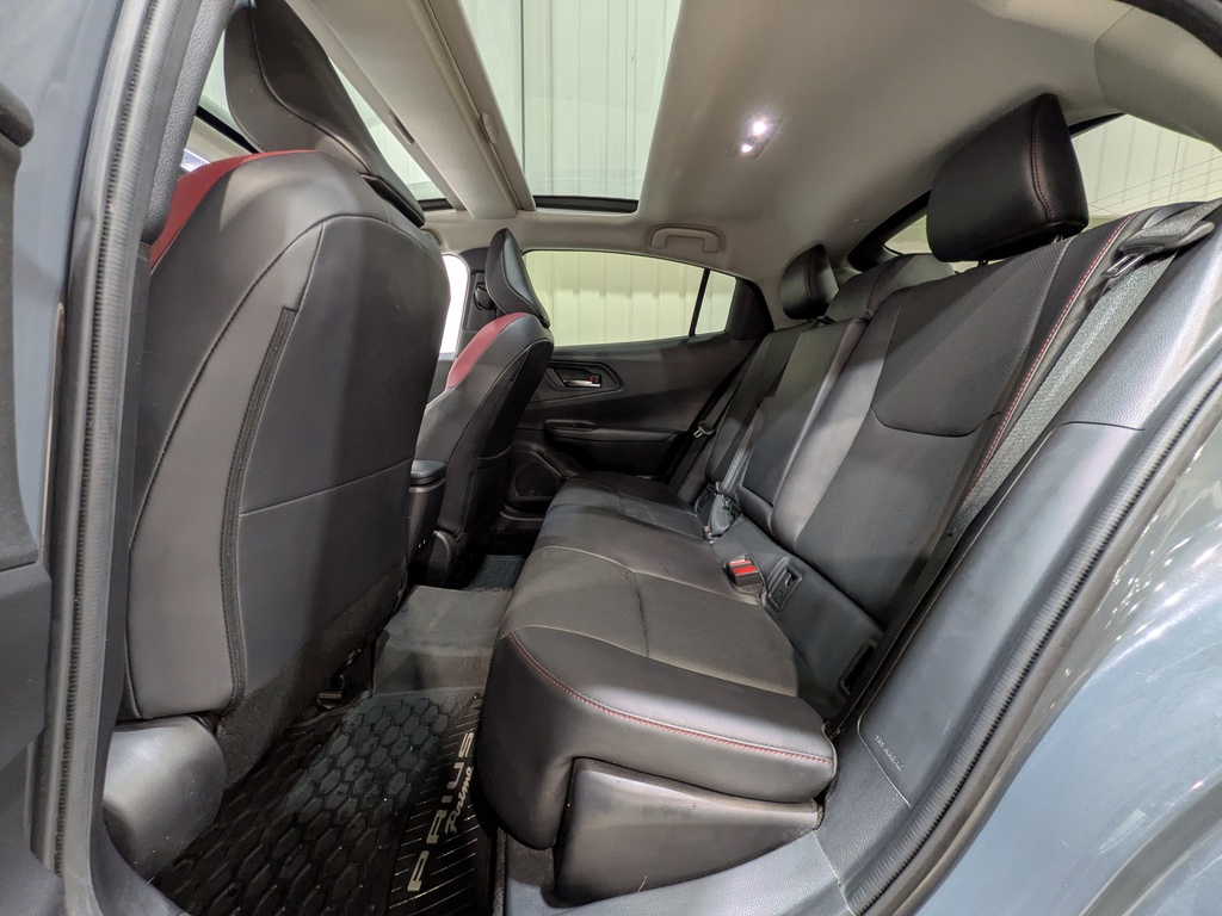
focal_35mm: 14
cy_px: 458
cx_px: 611
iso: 174
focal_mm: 1.83
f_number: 2.2
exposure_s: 1/25
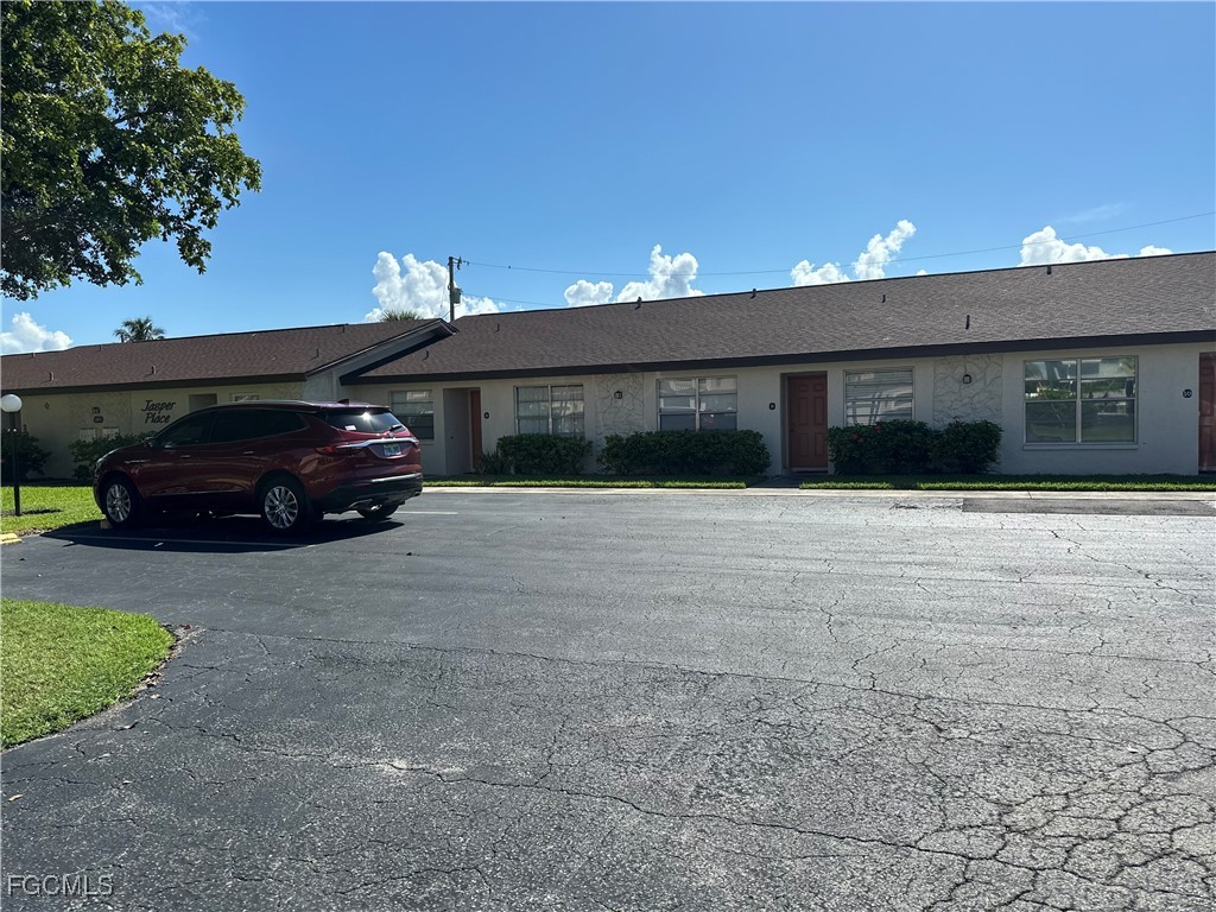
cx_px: 608
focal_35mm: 24
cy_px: 456
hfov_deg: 71.6
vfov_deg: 56.8
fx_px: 843
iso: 80
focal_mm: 6.86
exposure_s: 1/7042
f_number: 1.78
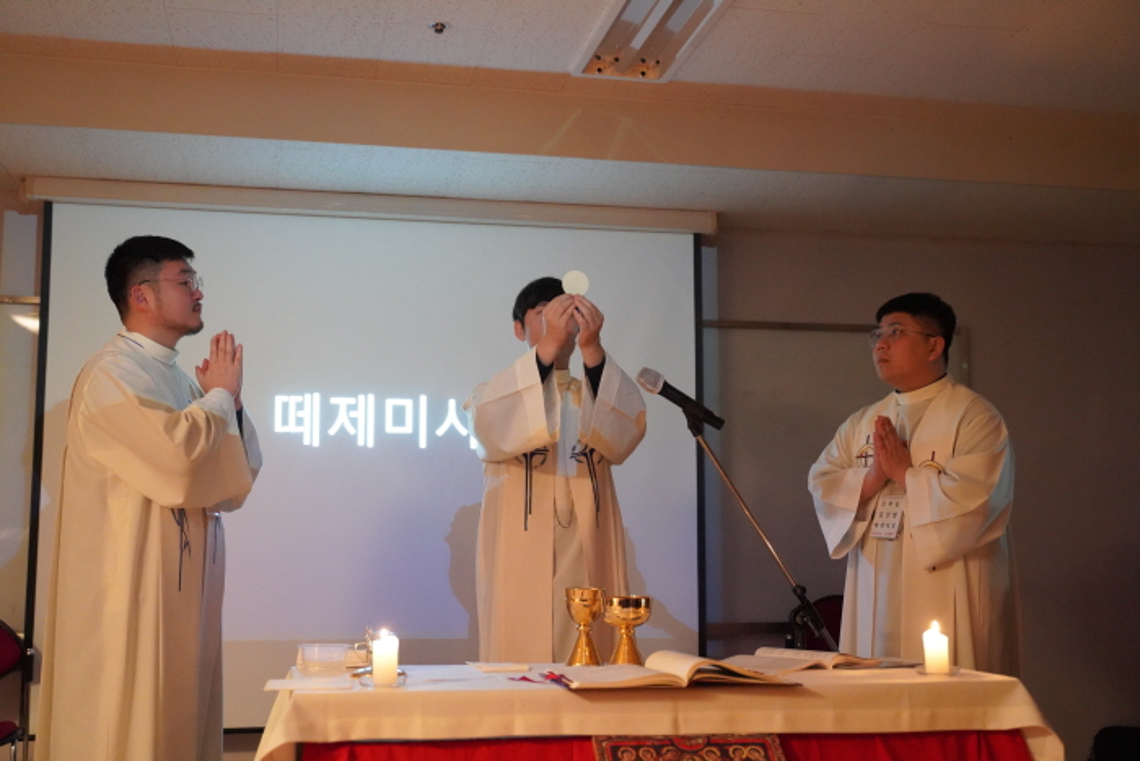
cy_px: 380
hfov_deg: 45.4
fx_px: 1362
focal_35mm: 43
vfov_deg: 31.2
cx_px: 570
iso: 12800
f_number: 2.8
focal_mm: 43
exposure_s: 1/100
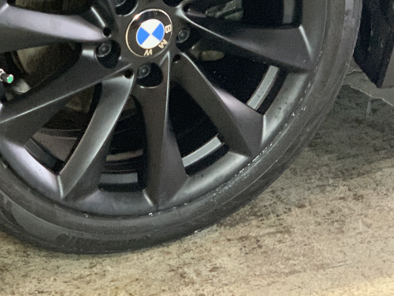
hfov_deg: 17.7
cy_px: 38
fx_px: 1263
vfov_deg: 13.2
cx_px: 128
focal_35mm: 111
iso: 640
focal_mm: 6
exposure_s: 1/30
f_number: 2.4
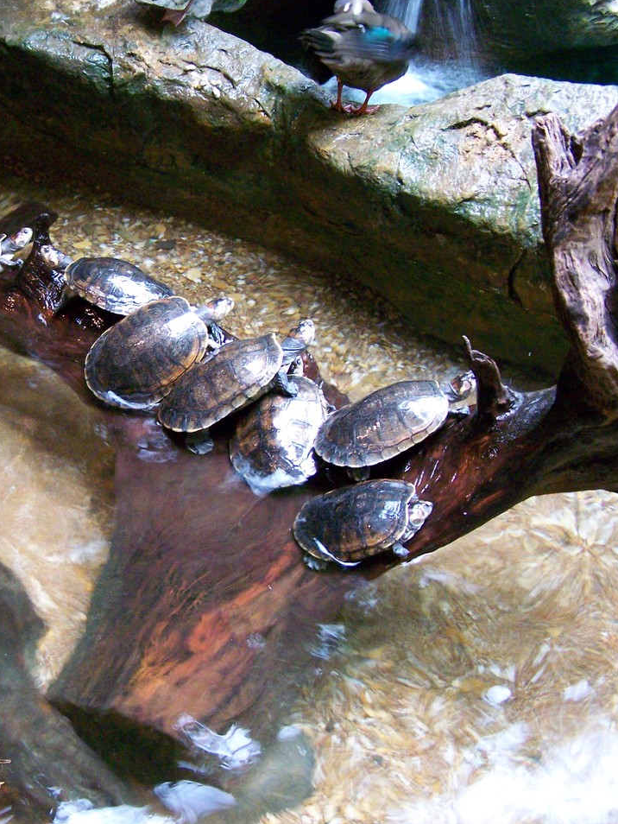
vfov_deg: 37.5
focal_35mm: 51
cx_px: 163
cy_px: 412
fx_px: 1213
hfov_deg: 28.2
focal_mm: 6.3
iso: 400
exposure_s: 1/10
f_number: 2.8
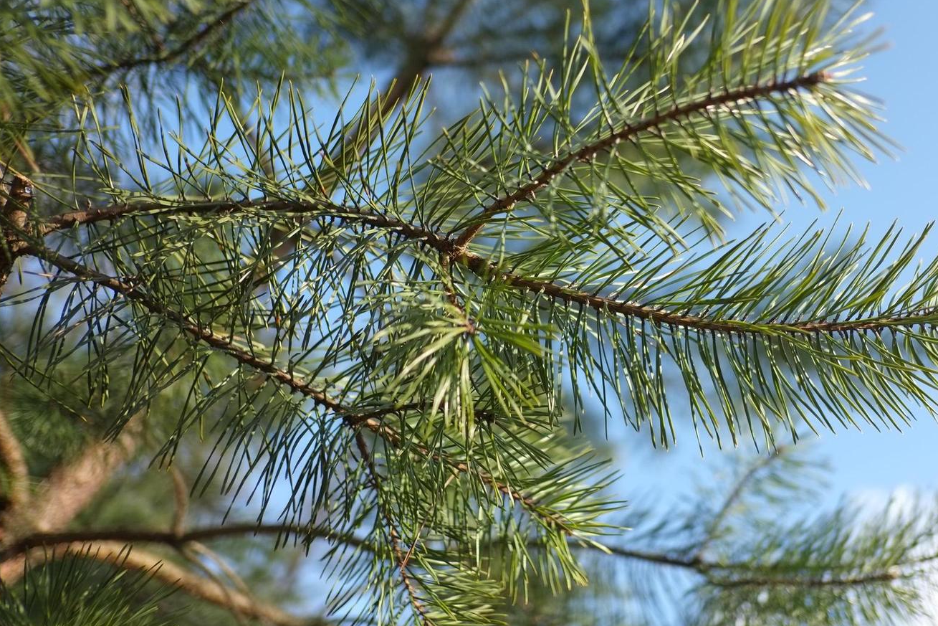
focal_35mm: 33
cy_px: 276
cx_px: 563
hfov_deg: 56.8
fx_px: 860
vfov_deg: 39.9
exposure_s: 1/1900
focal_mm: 18
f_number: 2
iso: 200
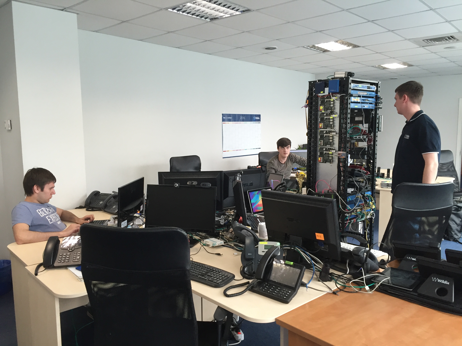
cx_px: 231
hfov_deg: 61.7
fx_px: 387
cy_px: 173
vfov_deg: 48.2
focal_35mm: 29
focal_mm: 4.15
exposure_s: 1/33
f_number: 2.2
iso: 125
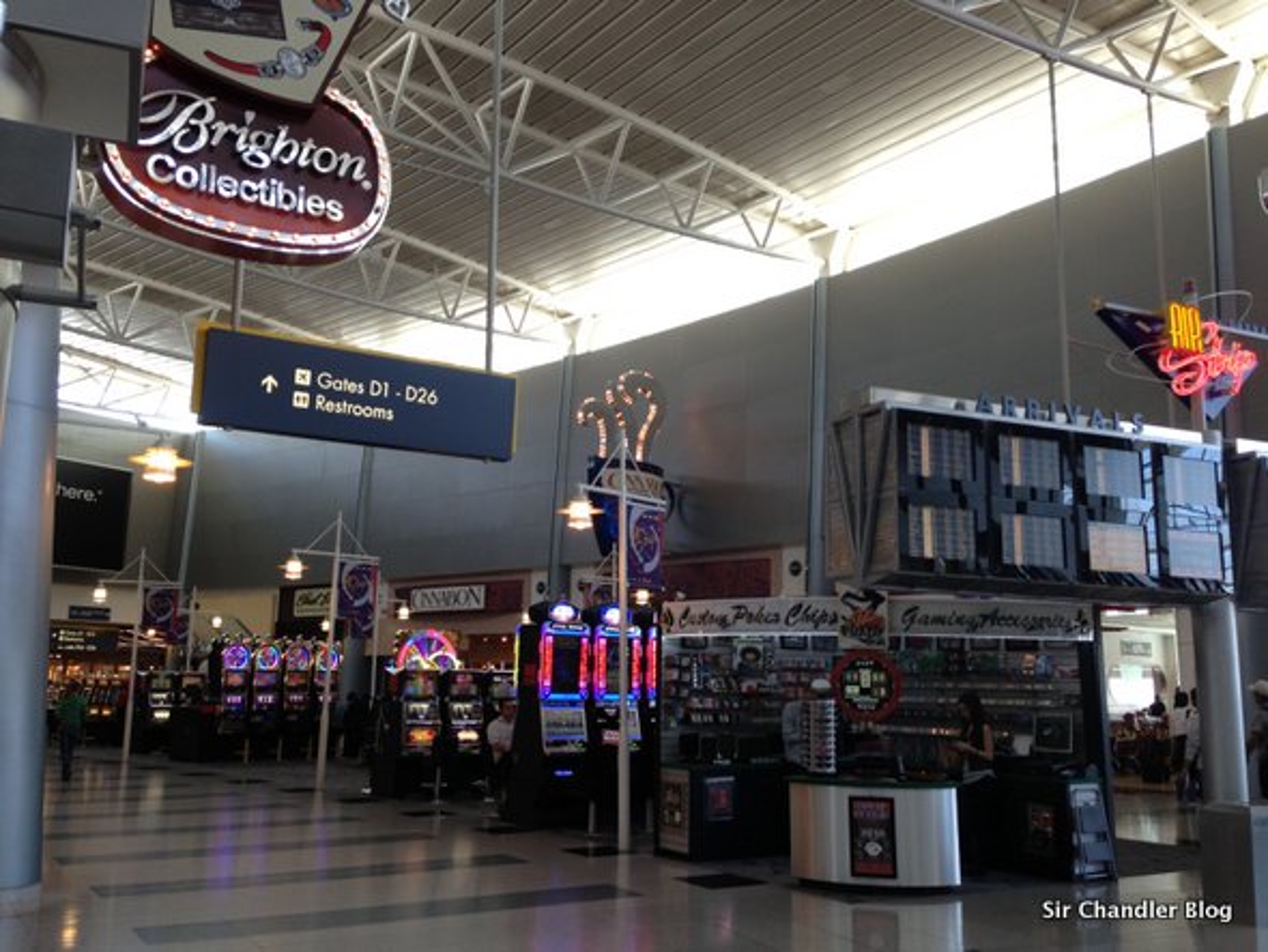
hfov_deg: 55.3
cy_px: 476
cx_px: 634
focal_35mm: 33
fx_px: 1209
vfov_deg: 43.0
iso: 50
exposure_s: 1/60
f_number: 2.4
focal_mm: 4.13
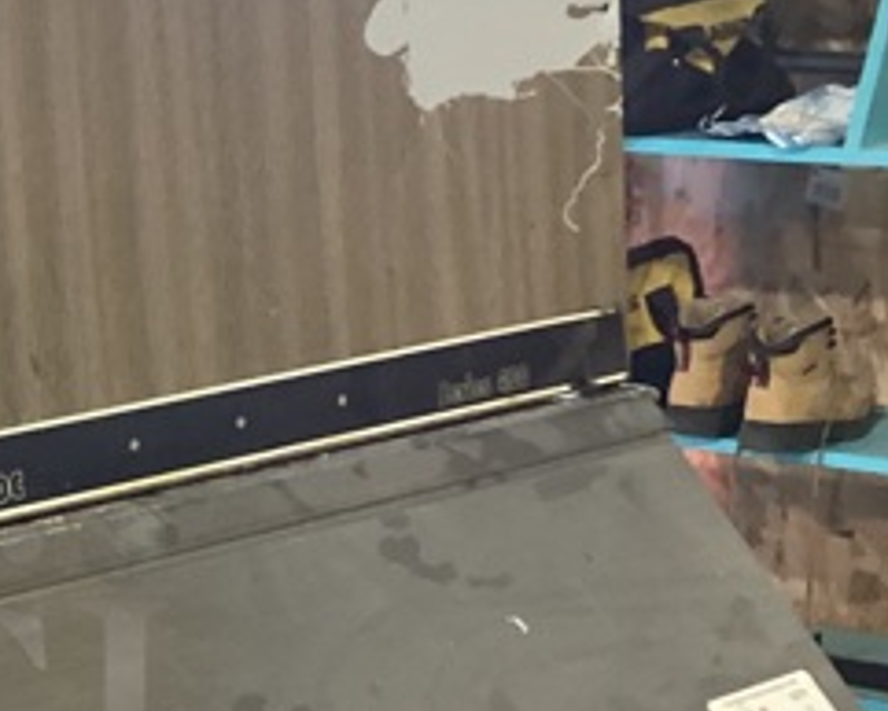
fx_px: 2682
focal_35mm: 102
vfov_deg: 14.9
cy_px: 694
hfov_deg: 18.1
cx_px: -92
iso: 320
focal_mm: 3.3
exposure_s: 1/40
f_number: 2.4
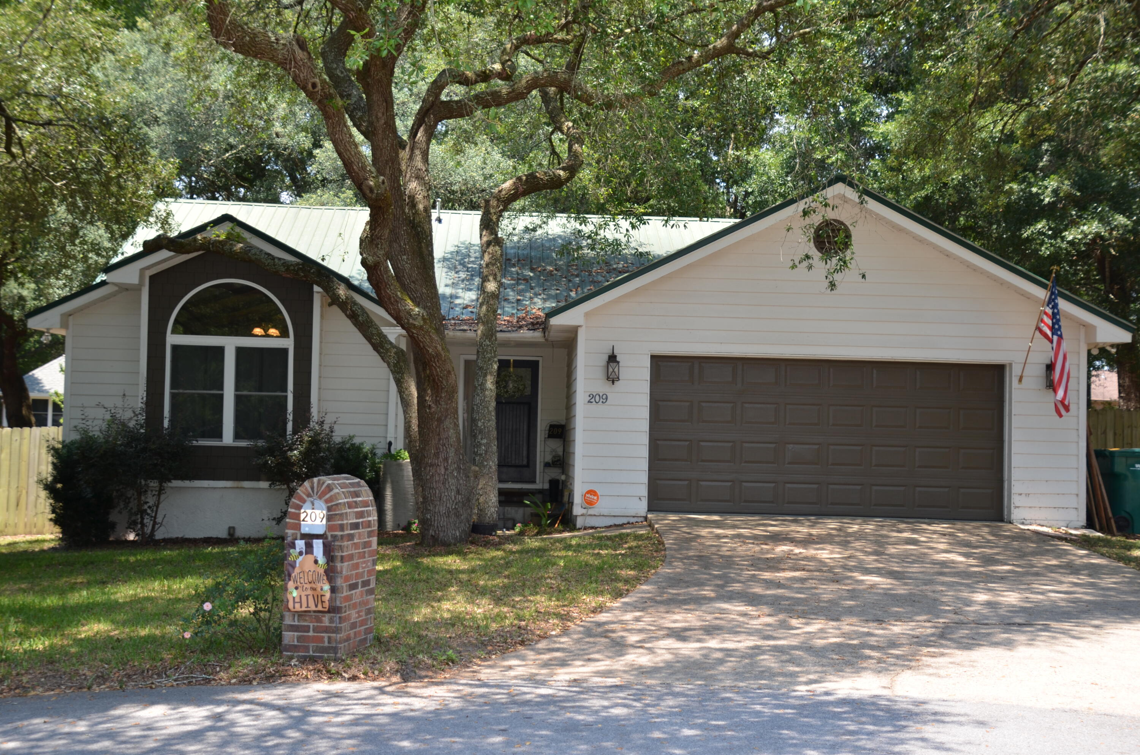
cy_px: 378
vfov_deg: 29.7
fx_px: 1422
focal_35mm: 45
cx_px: 570
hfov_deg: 43.7
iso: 100
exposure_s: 1/250
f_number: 4
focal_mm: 30
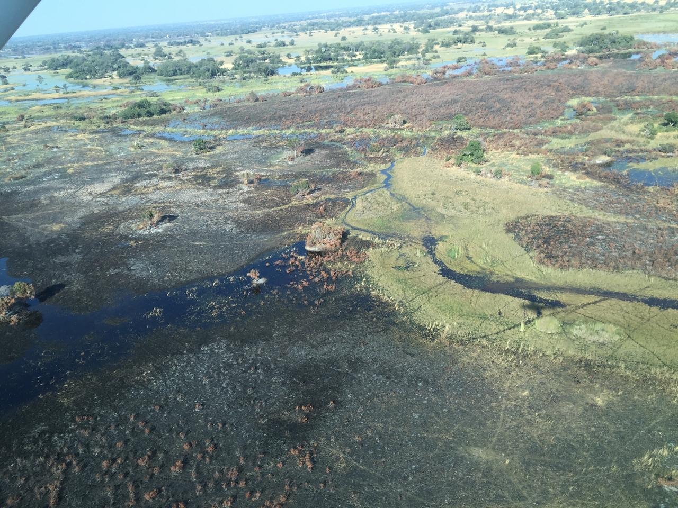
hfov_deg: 61.7
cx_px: 339
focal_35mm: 29
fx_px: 568
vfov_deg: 48.2
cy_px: 254
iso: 32
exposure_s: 1/565
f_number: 2.2
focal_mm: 4.15
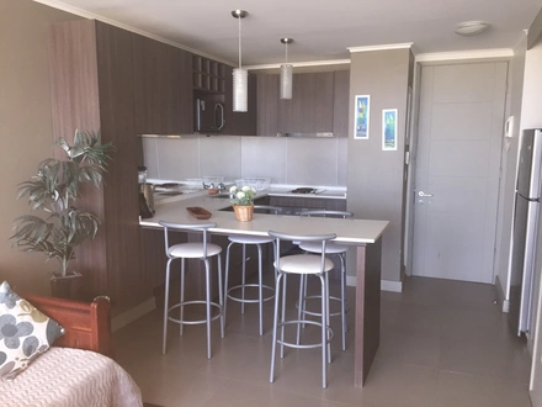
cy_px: 204
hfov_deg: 61.7
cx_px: 271
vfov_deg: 48.2
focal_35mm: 29
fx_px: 454
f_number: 2.2
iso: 80
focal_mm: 4.15
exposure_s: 1/33
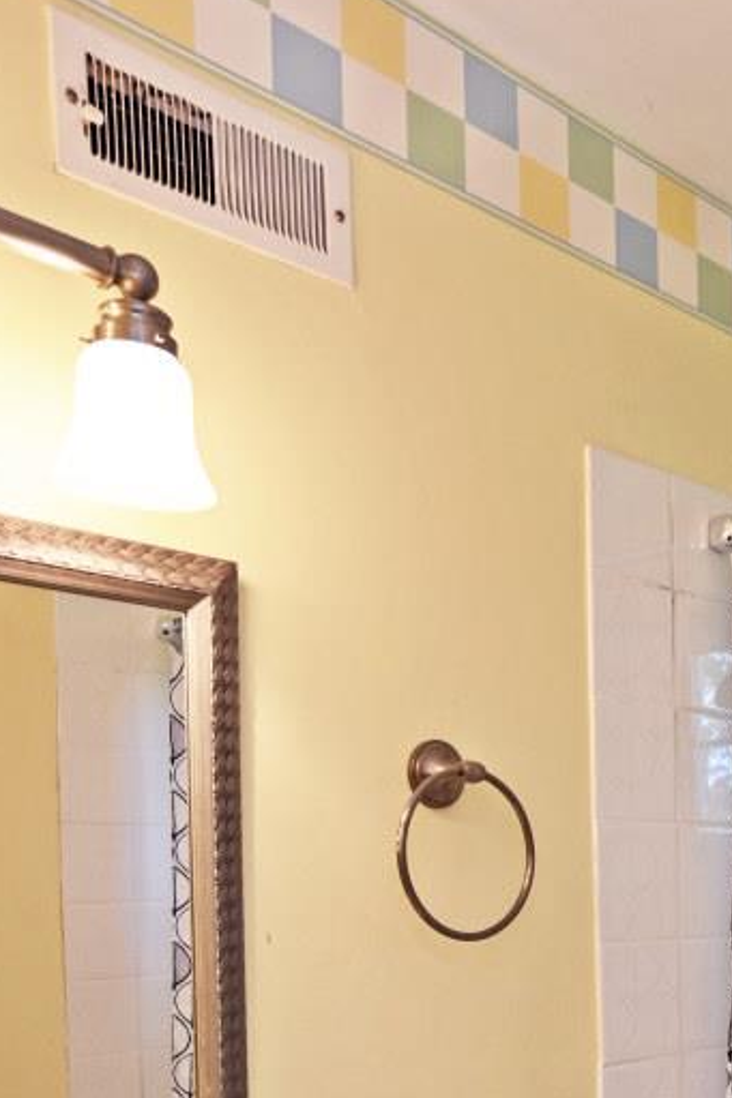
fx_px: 1251
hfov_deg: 30.9
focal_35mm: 41
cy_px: 961
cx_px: 683
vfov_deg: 43.8
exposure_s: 1/60
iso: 200
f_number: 4
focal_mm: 14
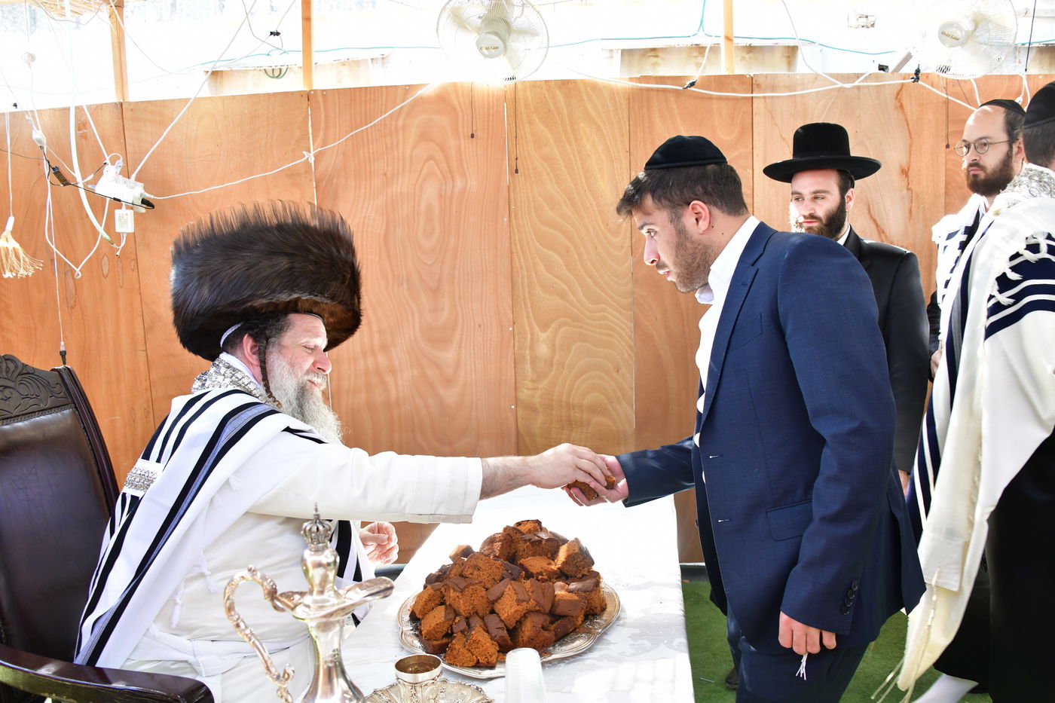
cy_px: 352
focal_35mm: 28
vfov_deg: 46.4
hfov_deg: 65.5
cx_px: 528
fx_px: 820
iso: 1000
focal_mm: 28
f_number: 6.3
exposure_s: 1/160
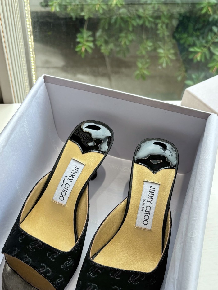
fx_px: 336
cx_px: 99
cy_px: 205
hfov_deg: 35.9
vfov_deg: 45.7
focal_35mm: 40
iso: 50
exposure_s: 1/384
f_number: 1.6
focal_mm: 5.96
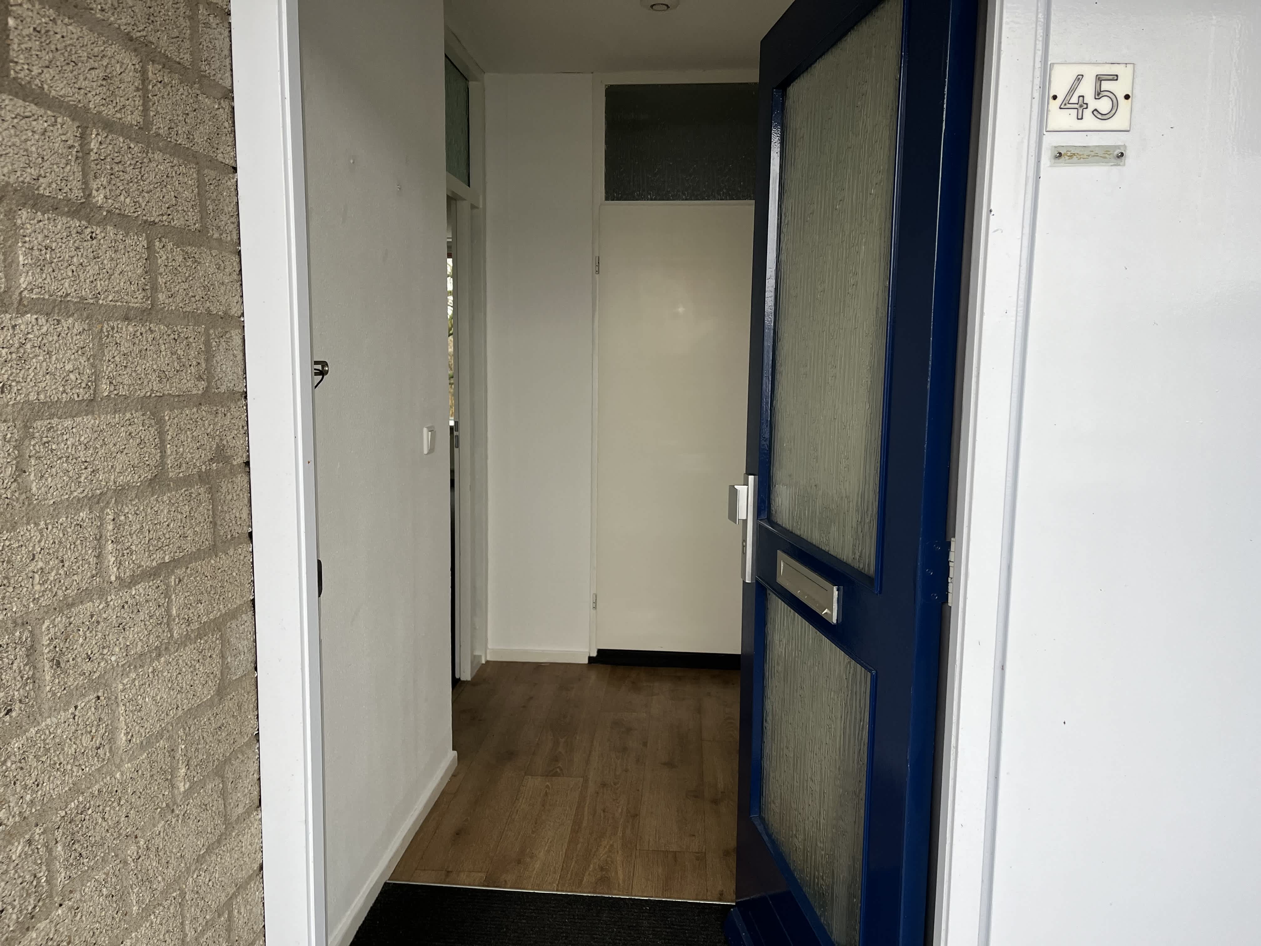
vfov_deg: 53.1
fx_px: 947
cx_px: 630
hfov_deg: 67.3
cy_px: 473
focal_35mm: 26
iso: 100
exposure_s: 1/122
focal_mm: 5.1
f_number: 1.6
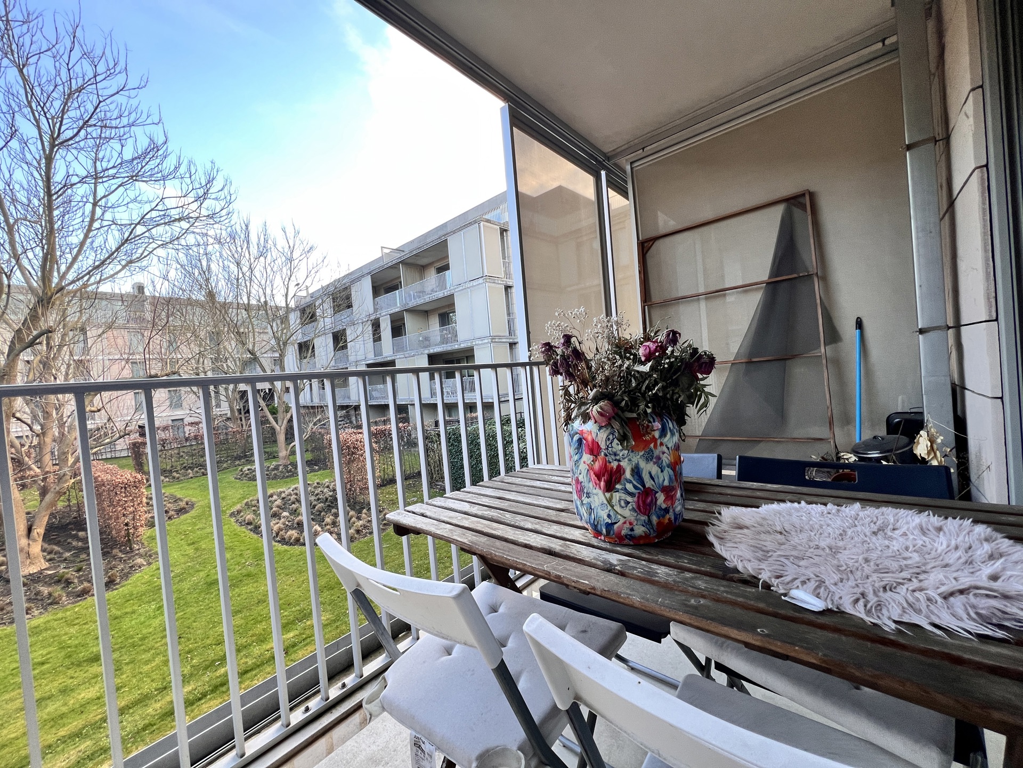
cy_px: 384
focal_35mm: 13
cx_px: 512
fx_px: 384
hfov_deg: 106.2
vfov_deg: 89.9
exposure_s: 1/99
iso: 64
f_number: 1.8
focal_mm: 1.57
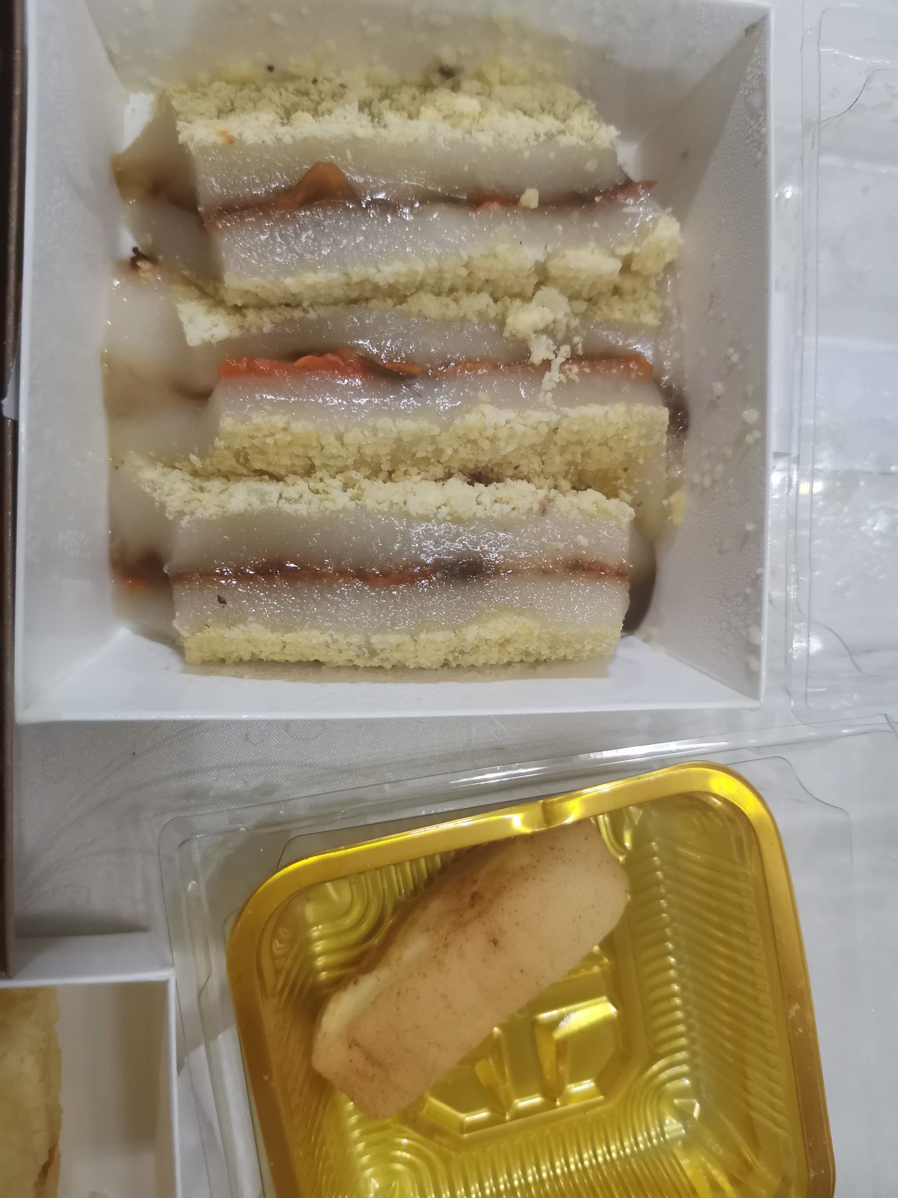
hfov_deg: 53.1
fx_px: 899
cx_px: 449
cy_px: 599
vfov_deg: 67.3
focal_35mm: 26
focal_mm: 4.66
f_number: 1.4
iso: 500
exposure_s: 1/50
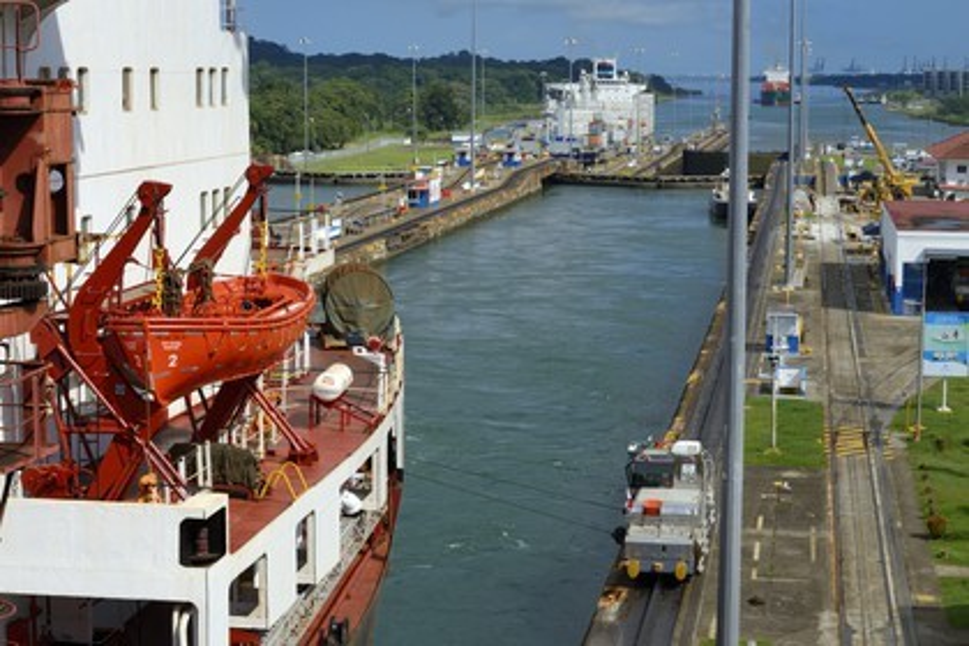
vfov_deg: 19.5
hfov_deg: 28.8
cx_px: 484
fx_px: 1884
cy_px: 323
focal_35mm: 70
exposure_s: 1/125
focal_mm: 70
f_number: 22
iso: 200
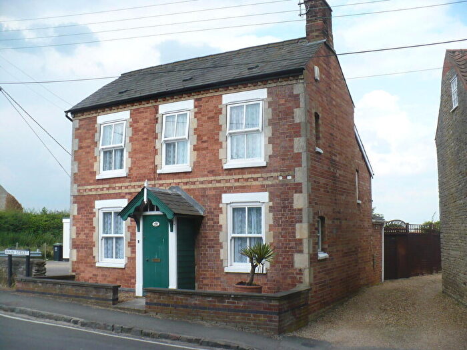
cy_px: 175
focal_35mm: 37
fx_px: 499
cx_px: 234
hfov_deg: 50.1
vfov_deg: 38.7
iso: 200
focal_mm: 6.1
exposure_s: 1/160
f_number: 8
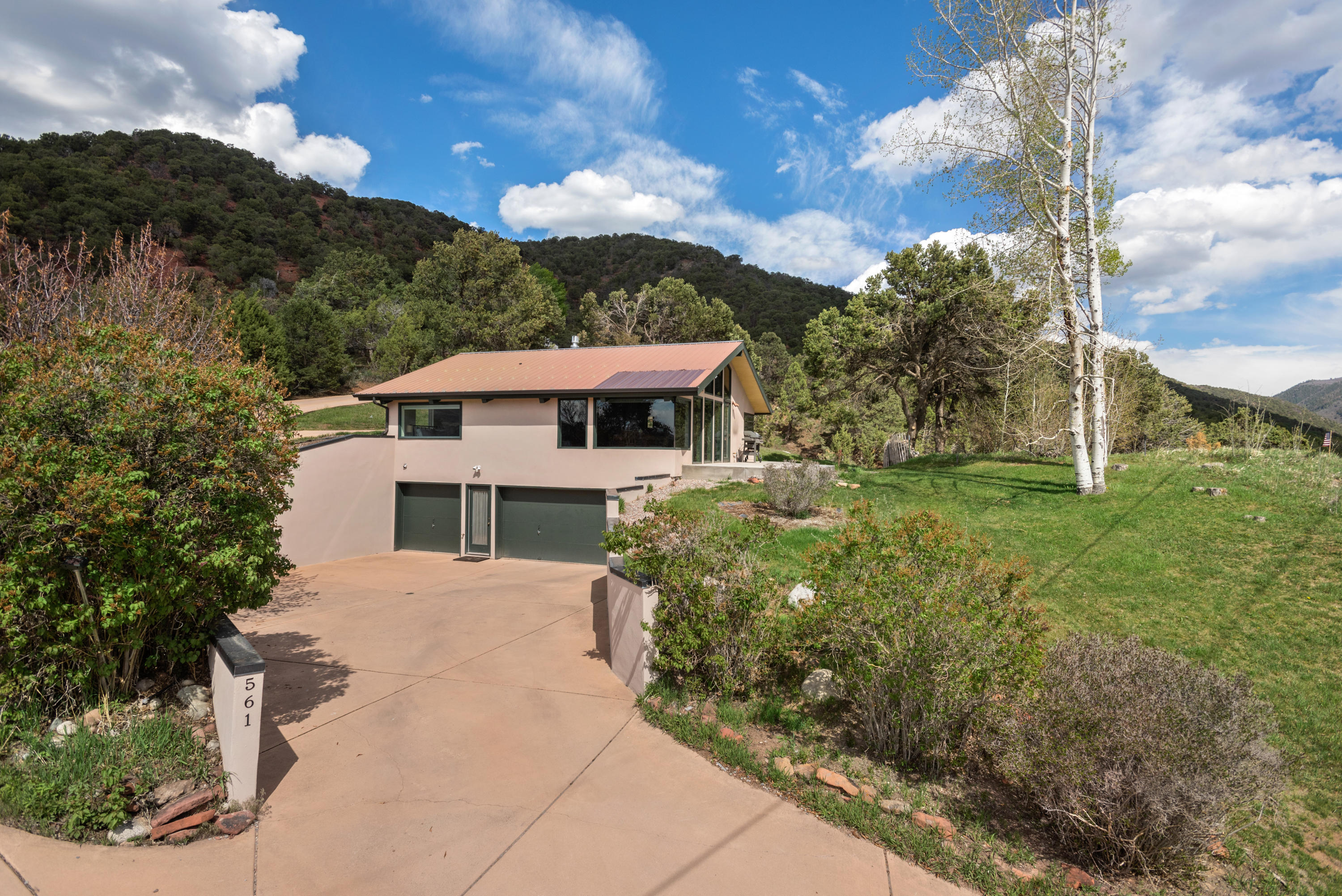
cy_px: 448
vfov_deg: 64.6
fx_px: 708
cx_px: 671
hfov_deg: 86.9
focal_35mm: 19
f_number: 7.1
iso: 160
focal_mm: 19
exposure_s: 1/1250
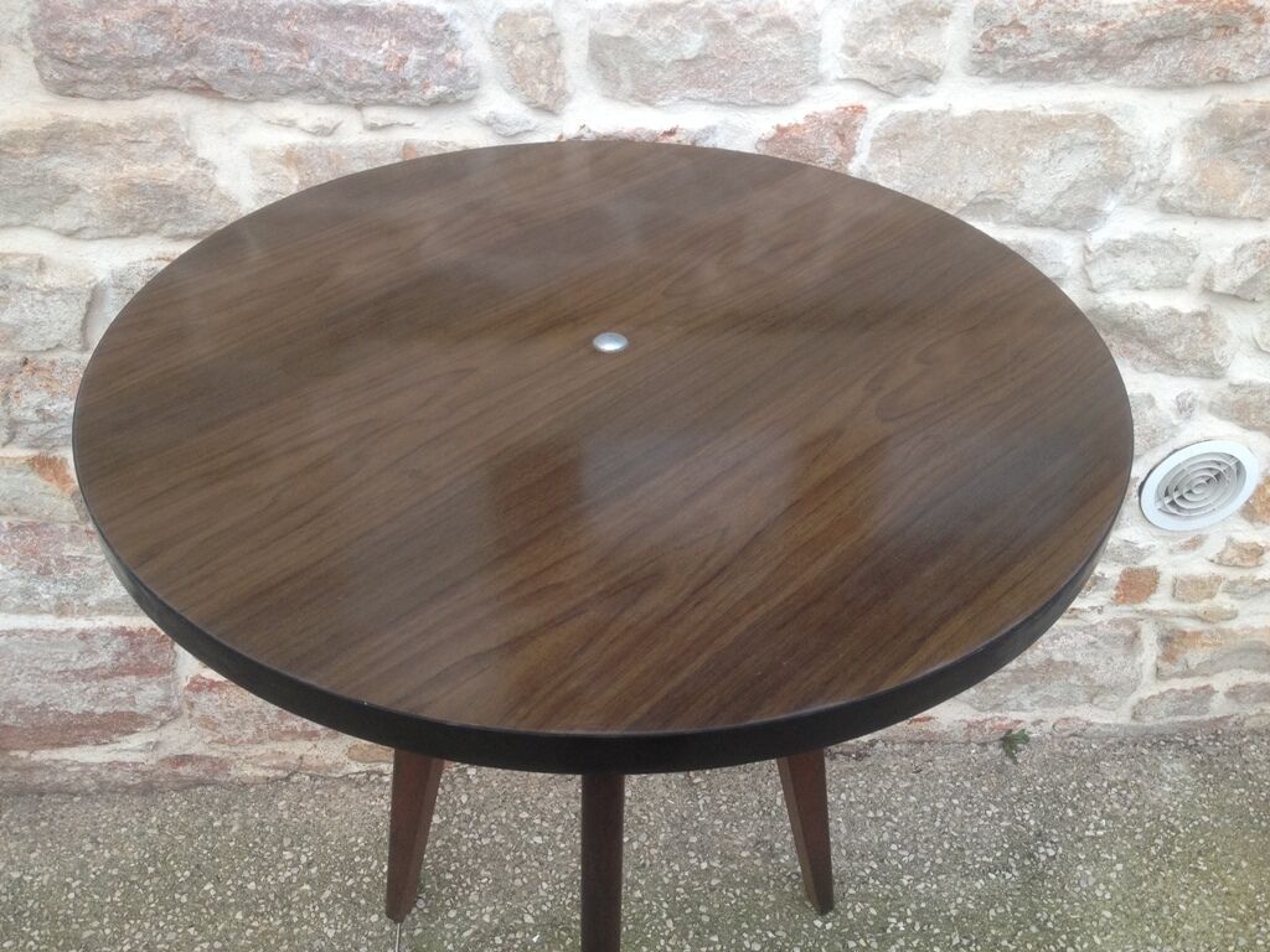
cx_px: 635
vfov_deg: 40.7
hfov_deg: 52.6
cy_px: 476
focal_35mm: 35
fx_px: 1284
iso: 80
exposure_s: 1/120
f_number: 2.4
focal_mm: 4.28
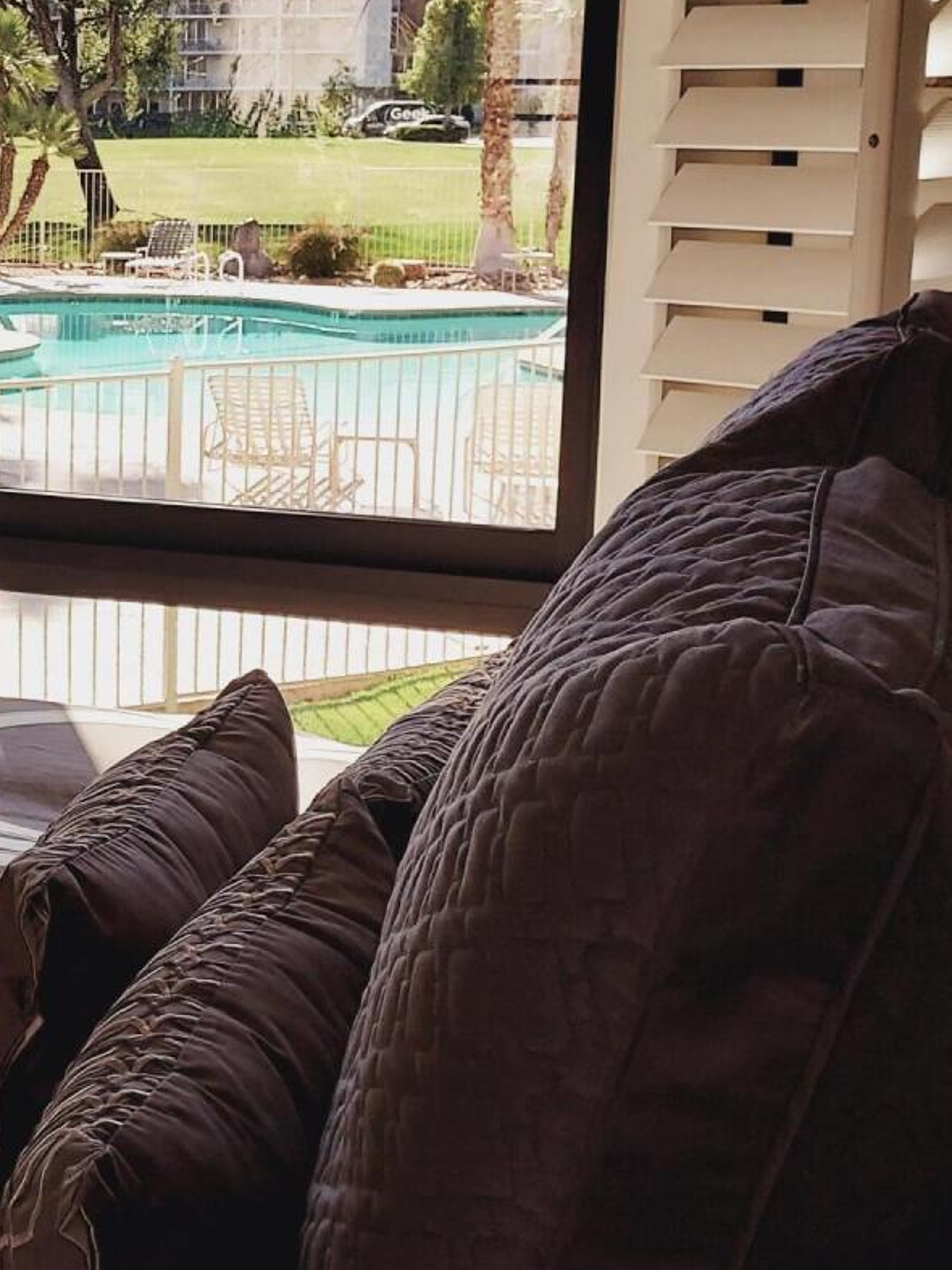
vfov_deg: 31.5
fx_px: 2237
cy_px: 460
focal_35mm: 61
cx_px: -174
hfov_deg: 22.3
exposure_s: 1/323
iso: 40
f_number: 1.8
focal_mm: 4.6
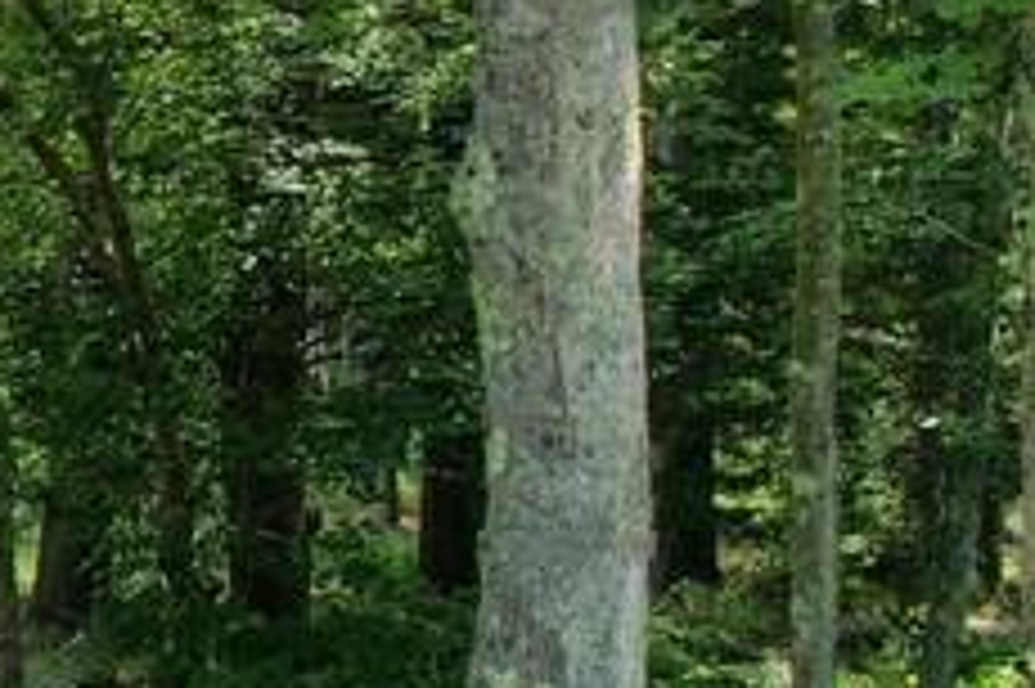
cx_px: -900
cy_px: 357
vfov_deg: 13.1
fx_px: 2988
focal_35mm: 104
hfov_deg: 16.2
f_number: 2.8
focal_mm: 8.38
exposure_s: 1/730
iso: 100
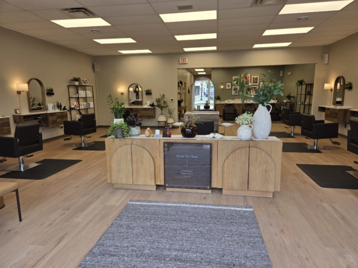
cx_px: 179
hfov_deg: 73.9
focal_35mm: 23
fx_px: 238
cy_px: 134
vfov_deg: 58.9
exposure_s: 1/140
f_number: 1.8
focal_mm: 5.4
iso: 25
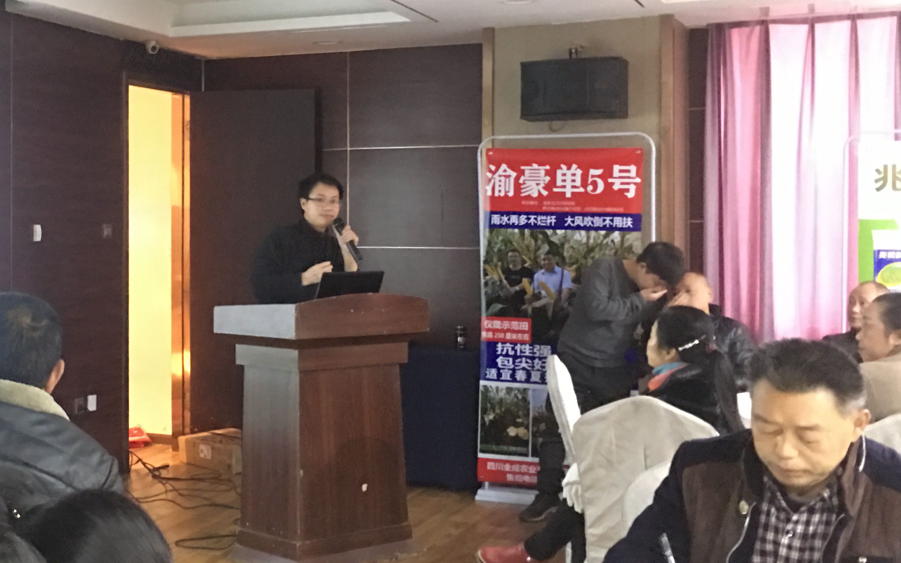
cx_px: 162
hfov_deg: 35.0
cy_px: 219
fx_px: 1375
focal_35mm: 56
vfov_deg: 23.1
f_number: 2.2
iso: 160
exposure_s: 1/4
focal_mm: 4.15
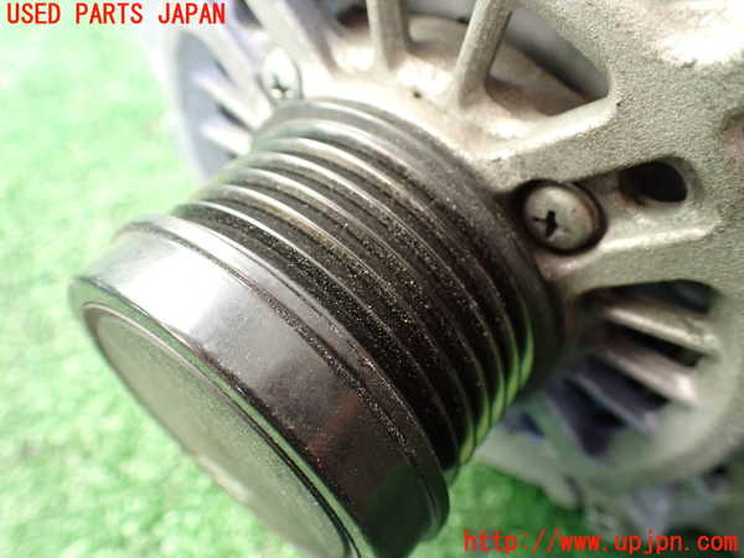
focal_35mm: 30
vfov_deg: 46.8
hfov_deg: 60.0
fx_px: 645
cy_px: 279
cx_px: 372
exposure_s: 1/100
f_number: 2.3
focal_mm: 5.4
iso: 800
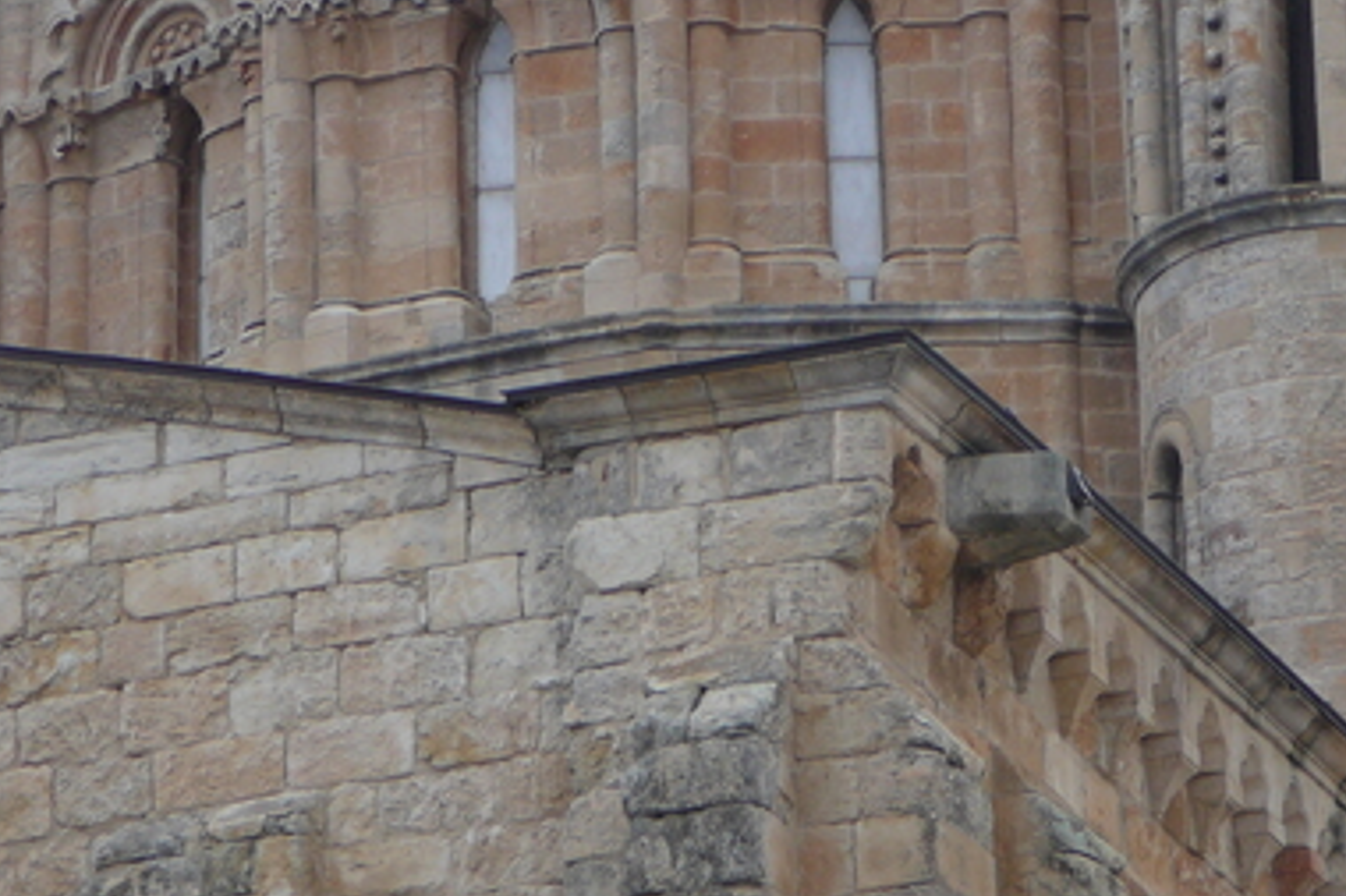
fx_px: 9081
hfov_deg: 8.5
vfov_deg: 5.6
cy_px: 138
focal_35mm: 243
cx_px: 595
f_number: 4
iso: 80
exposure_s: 1/160
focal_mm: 22
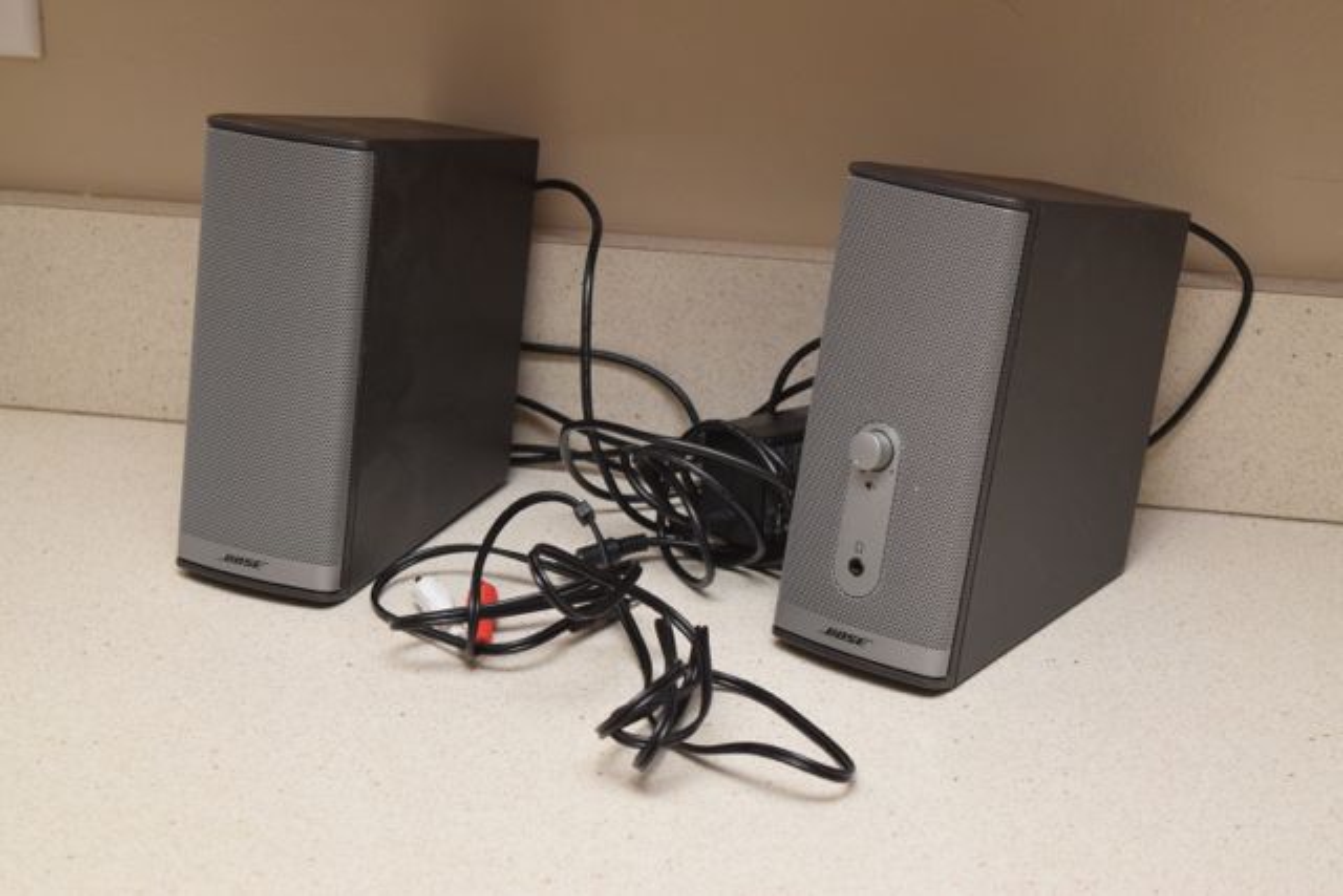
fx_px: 3078
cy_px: 448
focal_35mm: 82
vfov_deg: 16.6
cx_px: 672
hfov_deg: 24.6
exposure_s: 1/125
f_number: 5.6
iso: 1600
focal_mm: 55
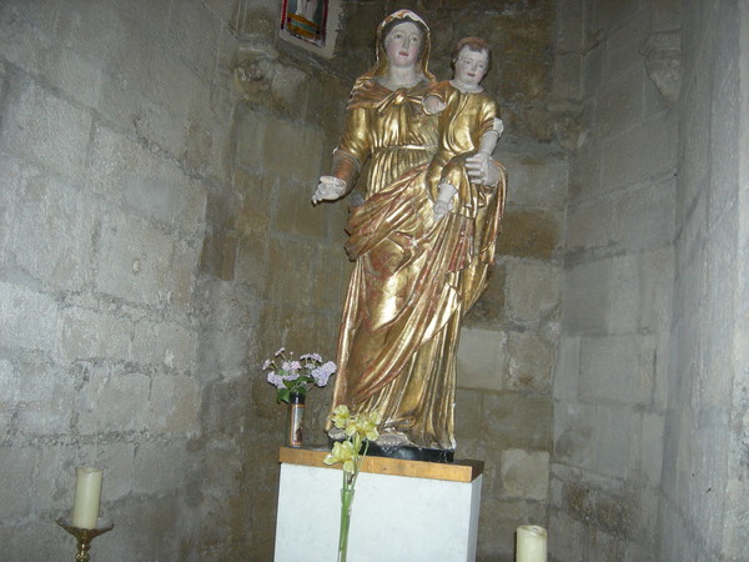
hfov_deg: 51.4
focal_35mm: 36
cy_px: 281
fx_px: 779
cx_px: 374
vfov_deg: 39.7
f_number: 2.7
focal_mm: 7.5
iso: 200
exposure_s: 1/60.1
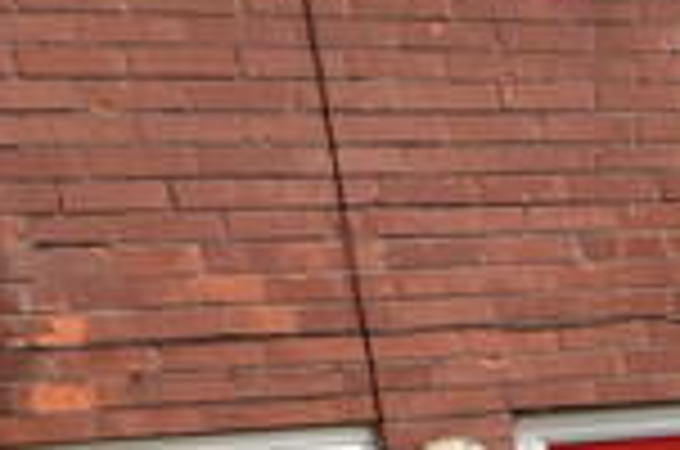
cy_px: 569
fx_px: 1923
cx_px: 1459
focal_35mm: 102
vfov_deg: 13.0
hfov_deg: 15.1
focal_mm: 10
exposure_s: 1/200
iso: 110
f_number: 10
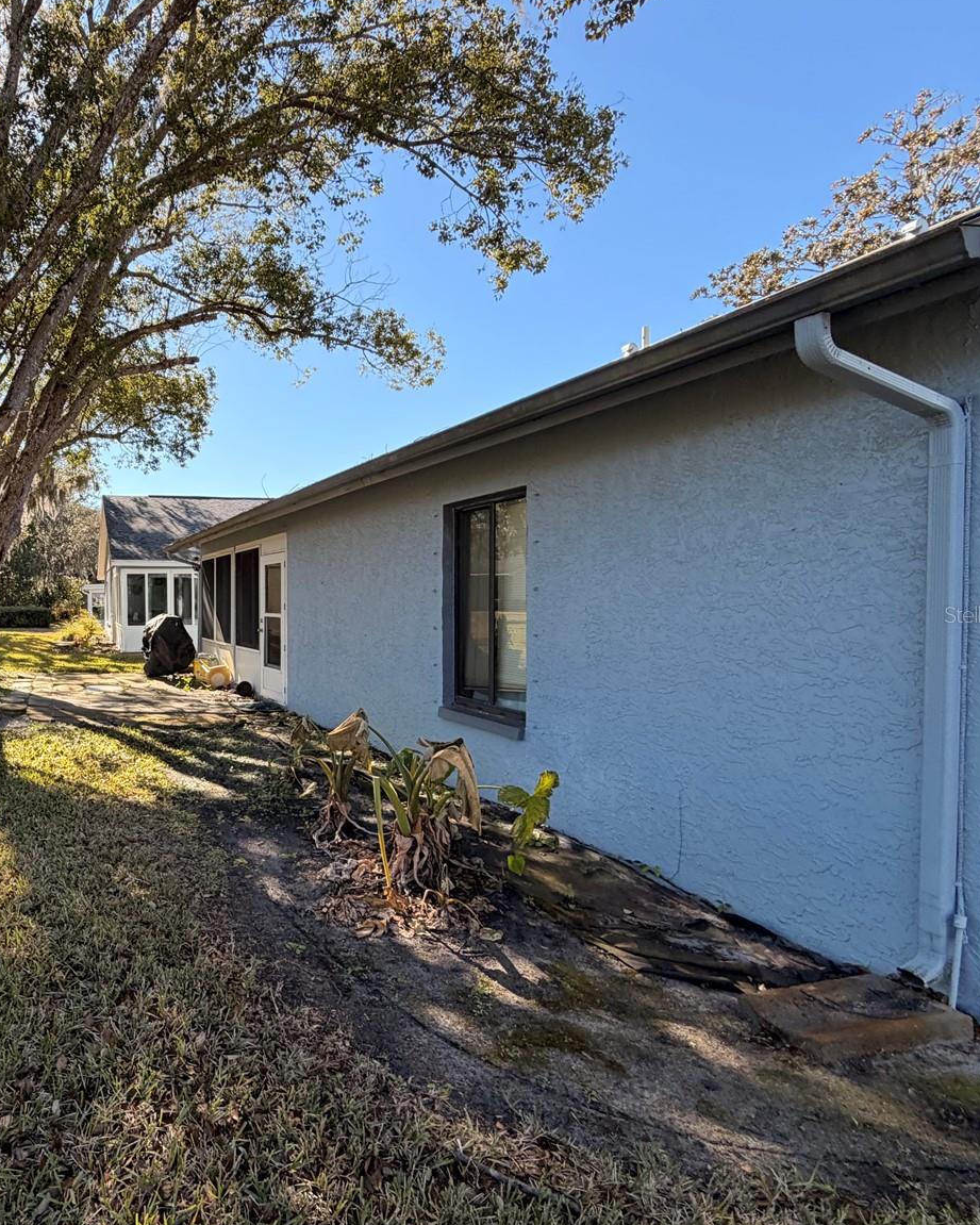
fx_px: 689
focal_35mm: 19
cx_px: 194
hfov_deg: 64.5
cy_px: 614
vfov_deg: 83.3
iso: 64
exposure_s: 1/502
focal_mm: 2.22
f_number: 2.2
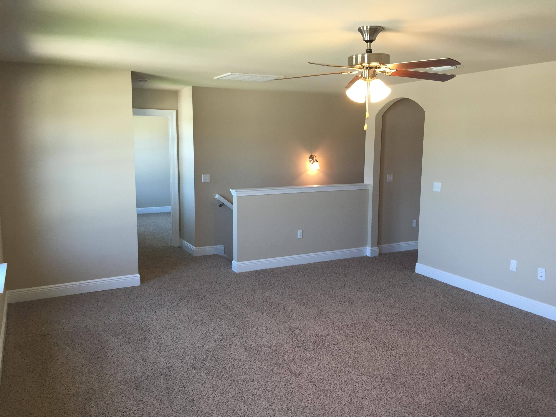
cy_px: 208
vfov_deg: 48.2
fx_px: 466
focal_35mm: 29
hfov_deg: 61.7
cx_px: 278
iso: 40
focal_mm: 4.15
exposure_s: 1/30
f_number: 2.2
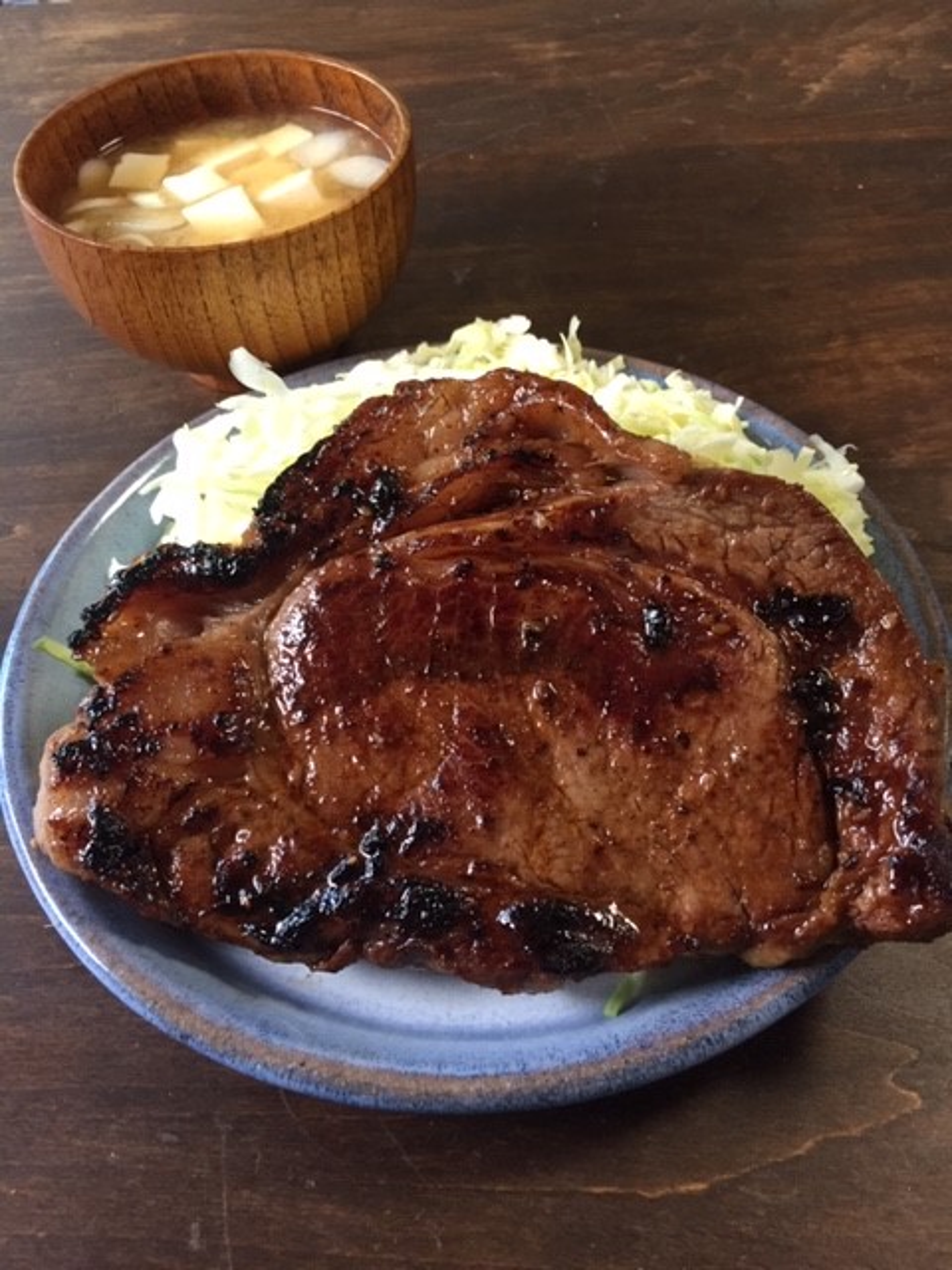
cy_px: 635
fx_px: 1063
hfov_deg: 48.2
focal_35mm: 29
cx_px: 476
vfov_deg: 61.7
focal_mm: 4.15
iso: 125
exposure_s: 1/30
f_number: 2.2
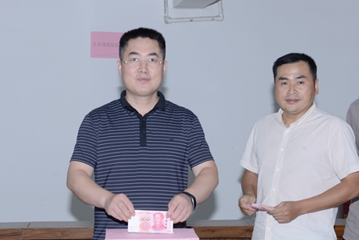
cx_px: 156
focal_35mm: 74
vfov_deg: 18.4
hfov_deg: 27.3
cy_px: 168
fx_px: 738
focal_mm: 48
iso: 160
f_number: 5.6
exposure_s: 1/30
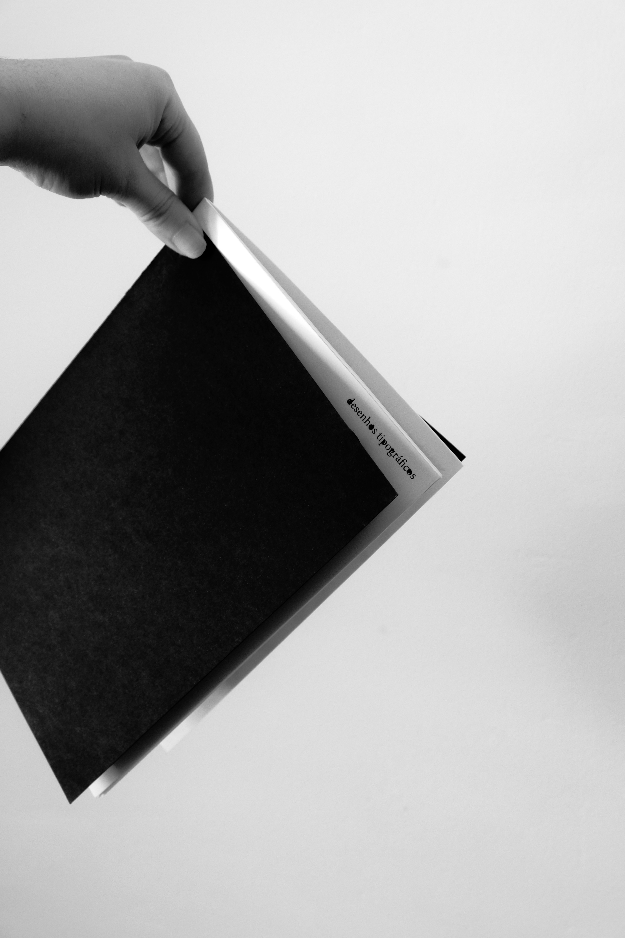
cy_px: 469
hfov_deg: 26.5
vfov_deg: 38.9
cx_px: 312
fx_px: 1328
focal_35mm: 51
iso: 2000
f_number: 6.4
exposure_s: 1/180
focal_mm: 34.3
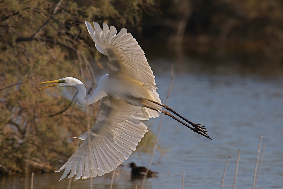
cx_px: 142
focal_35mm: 600
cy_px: 94
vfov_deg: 2.3
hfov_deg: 3.4
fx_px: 4717
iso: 800
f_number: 8
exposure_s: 1/1000
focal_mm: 600
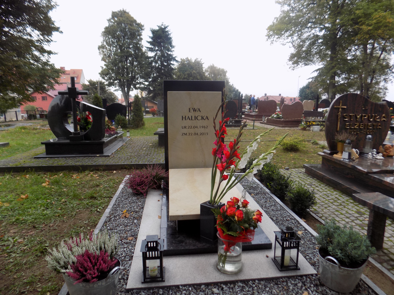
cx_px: 197
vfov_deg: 58.9
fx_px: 262
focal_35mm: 23
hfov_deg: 73.9
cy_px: 148
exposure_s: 1/50
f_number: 3.1
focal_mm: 4
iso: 80
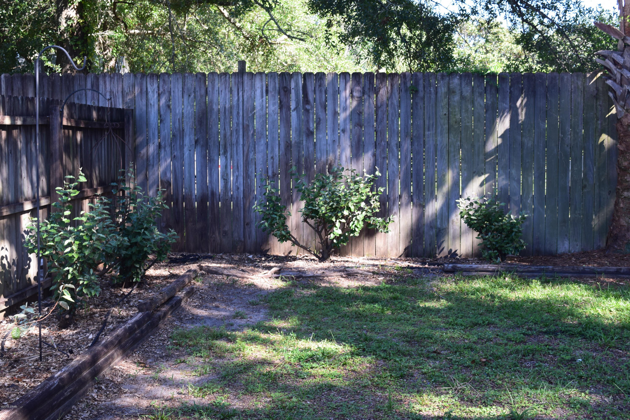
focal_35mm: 44
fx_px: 761
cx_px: 315
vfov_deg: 30.9
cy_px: 210
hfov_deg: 45.0
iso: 400
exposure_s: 1/80
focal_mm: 29
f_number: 8
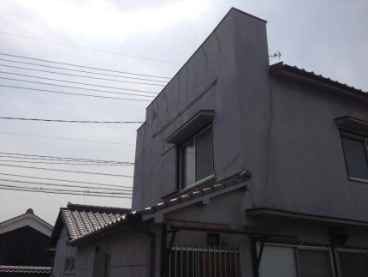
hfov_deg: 55.3
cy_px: 138
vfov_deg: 43.0
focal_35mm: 33
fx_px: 351
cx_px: 184
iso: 50
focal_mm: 4.13
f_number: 2.4
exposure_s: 1/3623
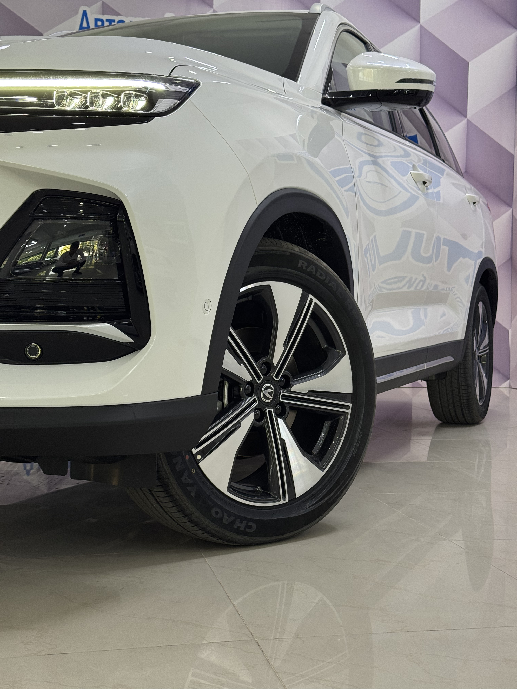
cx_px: 258
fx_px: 956
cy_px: 344
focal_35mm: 48
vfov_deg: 39.7
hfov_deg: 30.3
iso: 64
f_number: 1.78
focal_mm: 6.76
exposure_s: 1/50
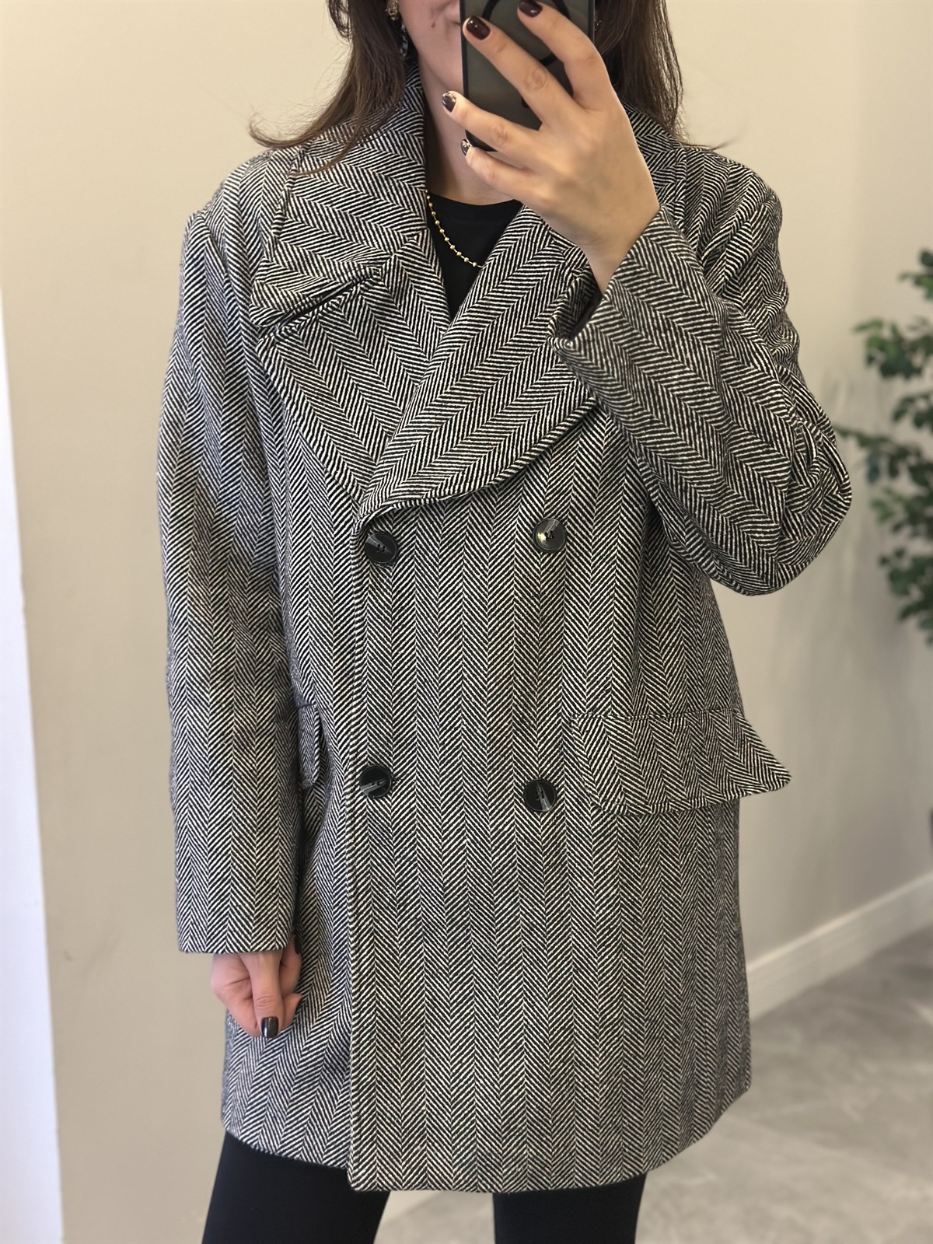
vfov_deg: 39.7
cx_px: 466
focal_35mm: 48
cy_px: 622
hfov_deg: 30.3
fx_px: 1725
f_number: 1.78
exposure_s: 1/50
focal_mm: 6.86
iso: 320
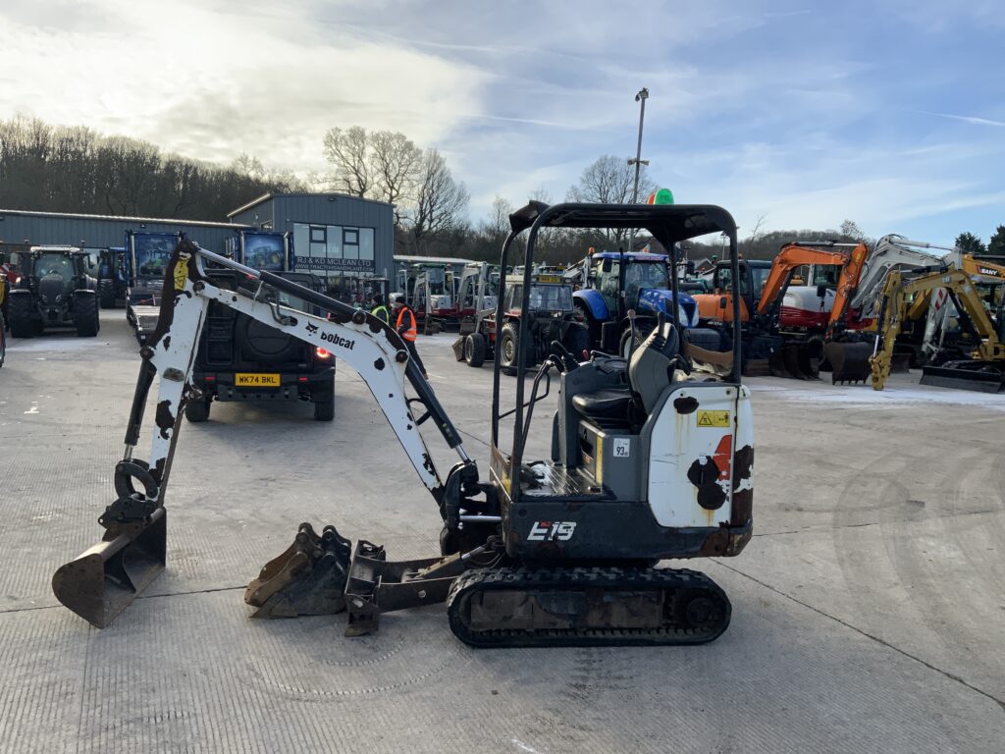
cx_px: 502
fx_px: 842
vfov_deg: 48.2
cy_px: 377
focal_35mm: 29
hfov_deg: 61.7
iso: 16
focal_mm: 3
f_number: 1.8
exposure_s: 1/1311
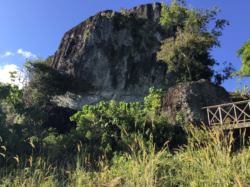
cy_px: 94
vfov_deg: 45.4
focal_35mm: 31
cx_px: 125
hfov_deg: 58.4
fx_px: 224
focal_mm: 3.3
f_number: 2.4
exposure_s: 1/436
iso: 25
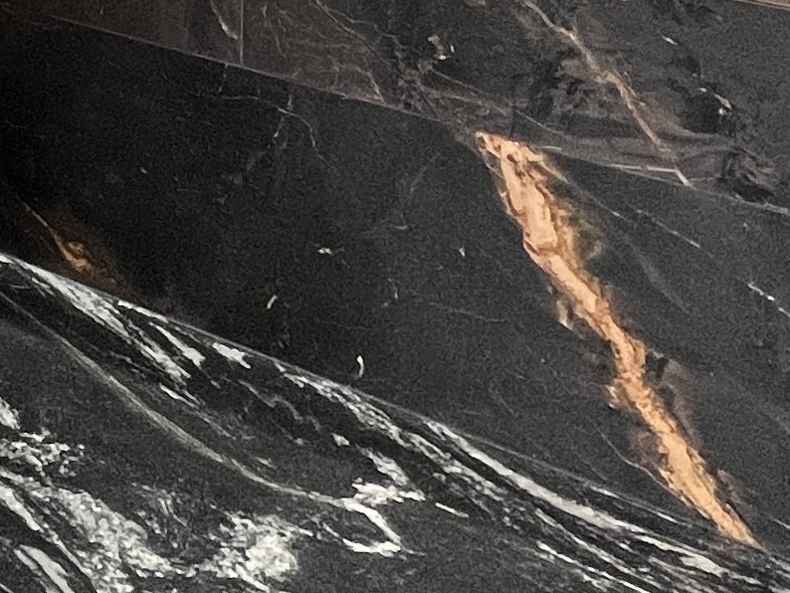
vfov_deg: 16.9
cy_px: -570
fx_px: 1507
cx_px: -267
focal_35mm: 66
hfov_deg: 25.0
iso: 200
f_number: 1.8
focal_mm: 1.57
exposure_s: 1/99
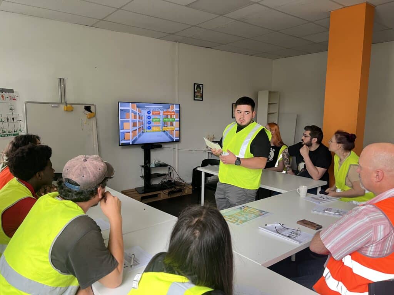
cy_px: 148
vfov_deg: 53.1
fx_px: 296
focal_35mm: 26
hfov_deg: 67.3
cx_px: 197
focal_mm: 5.7
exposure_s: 1/79
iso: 125
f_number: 1.5
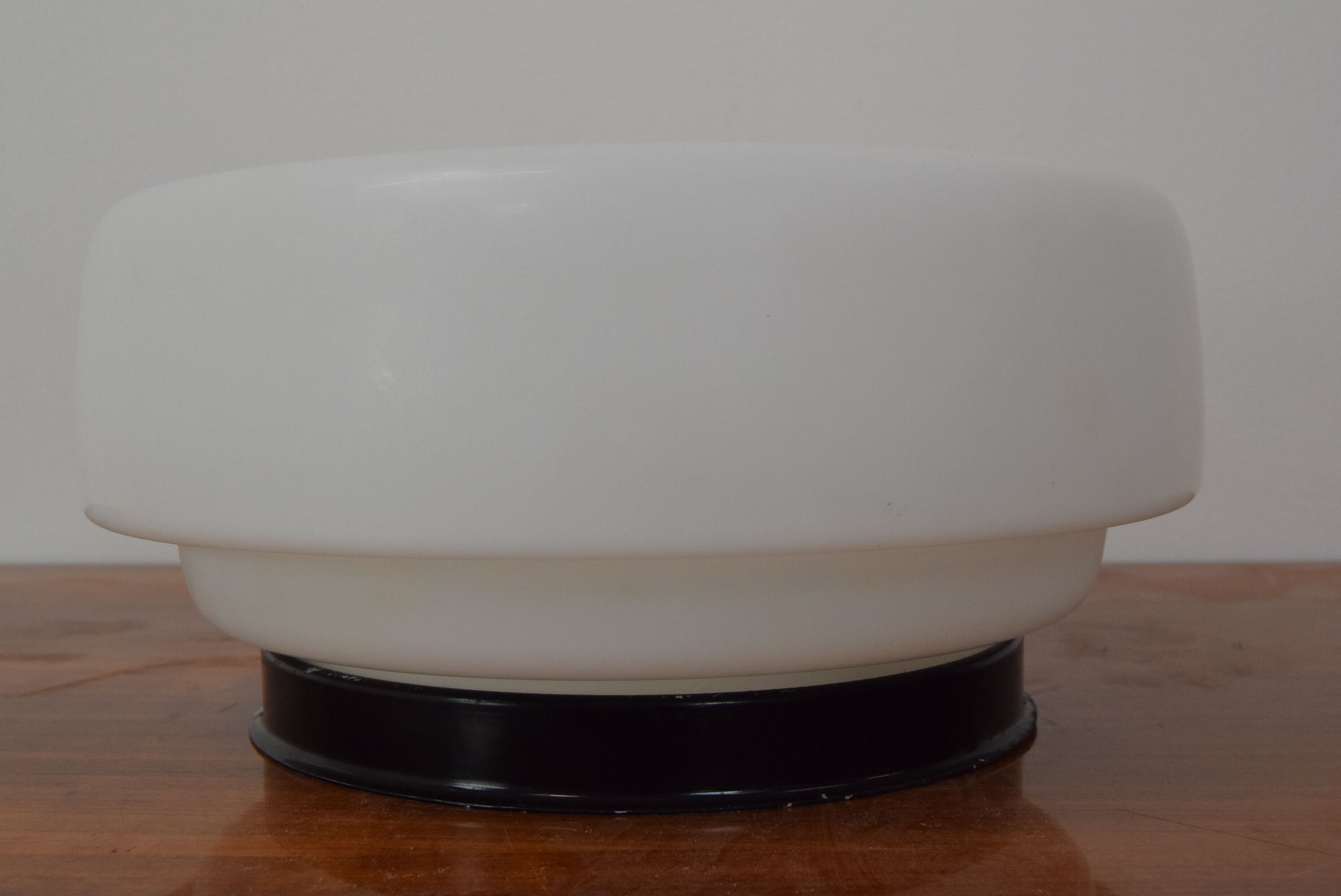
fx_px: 1677
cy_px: 448
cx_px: 670
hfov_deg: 43.6
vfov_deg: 29.9
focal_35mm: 45
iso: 1600
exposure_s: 1/320
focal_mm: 30
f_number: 9
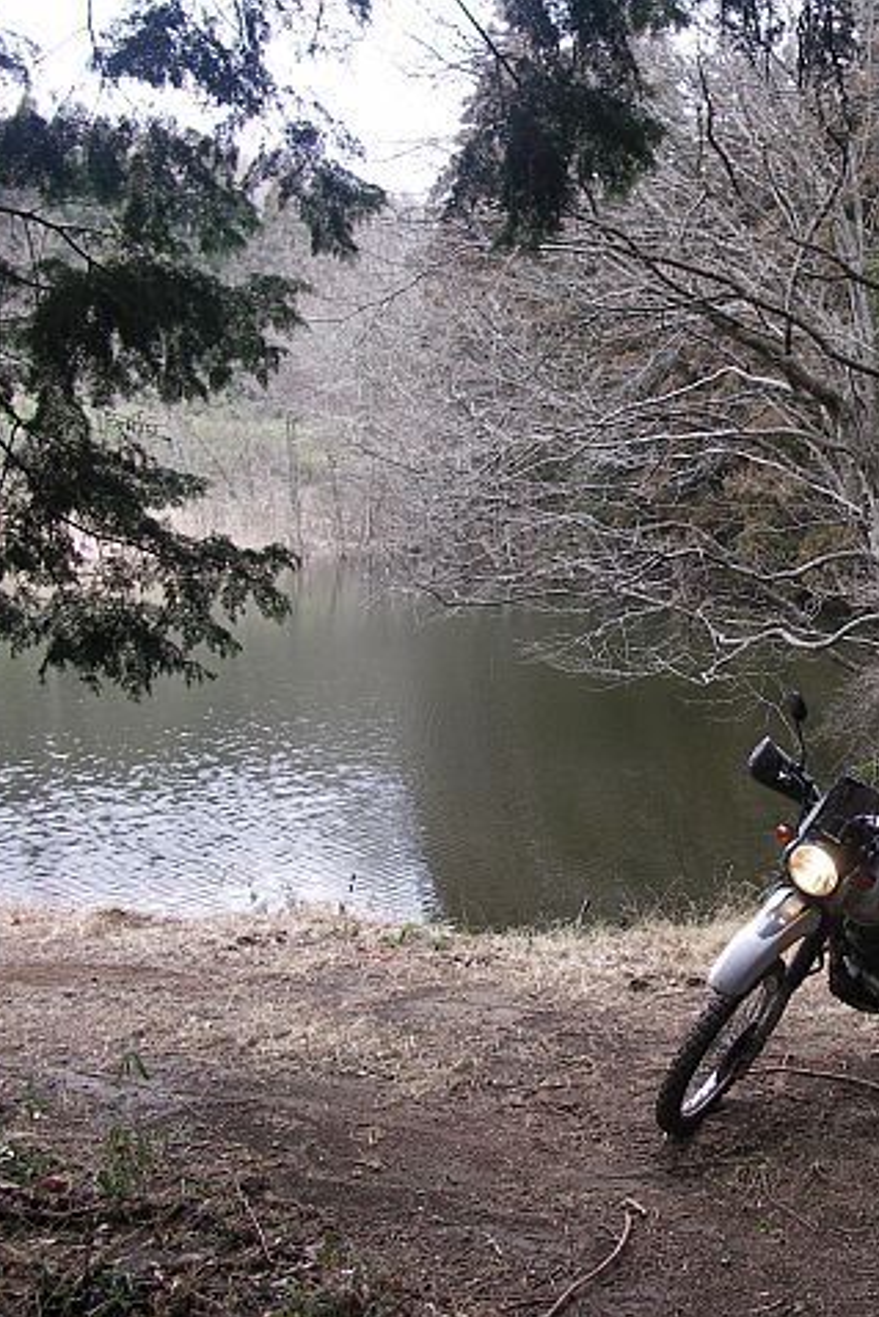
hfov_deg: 32.0
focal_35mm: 39
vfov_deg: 49.5
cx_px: 843
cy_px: 658
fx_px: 1427
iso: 100
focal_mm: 7.2
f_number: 2.8
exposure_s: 1/40
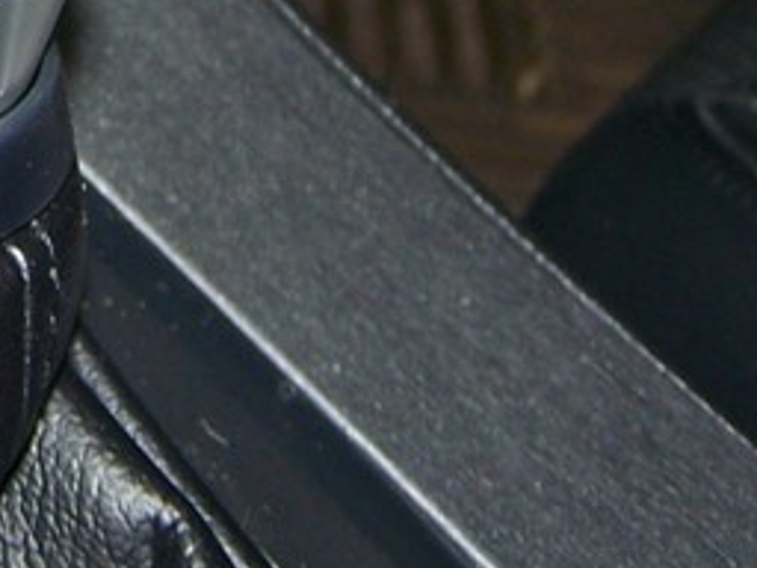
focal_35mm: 152
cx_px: -92
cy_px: -417
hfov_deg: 12.7
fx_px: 3324
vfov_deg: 9.4
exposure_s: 1/60
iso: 80
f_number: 2.8
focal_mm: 6.3
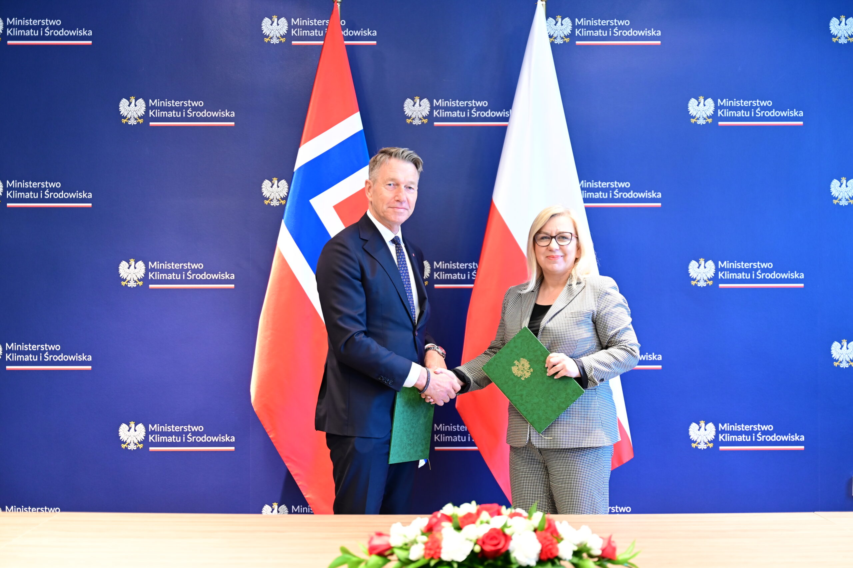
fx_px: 1279
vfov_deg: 25.0
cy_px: 284
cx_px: 426
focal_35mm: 54
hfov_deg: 36.9
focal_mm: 54
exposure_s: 1/30
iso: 800
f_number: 2.8
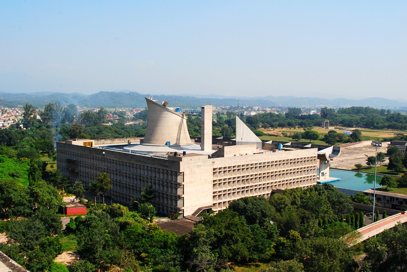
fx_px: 441
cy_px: 136
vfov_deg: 34.3
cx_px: 204
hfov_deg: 49.5
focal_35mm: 39
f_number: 10
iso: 200
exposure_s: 1/200
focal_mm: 26
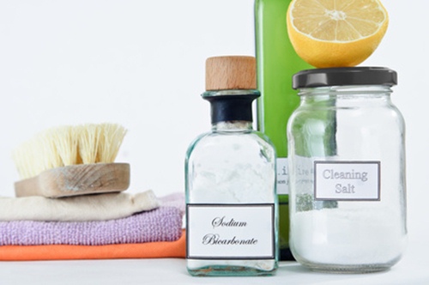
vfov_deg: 18.1
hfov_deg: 27.0
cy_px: 142
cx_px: 214
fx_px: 893
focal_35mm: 75
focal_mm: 50
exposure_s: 1/80
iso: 250
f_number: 8
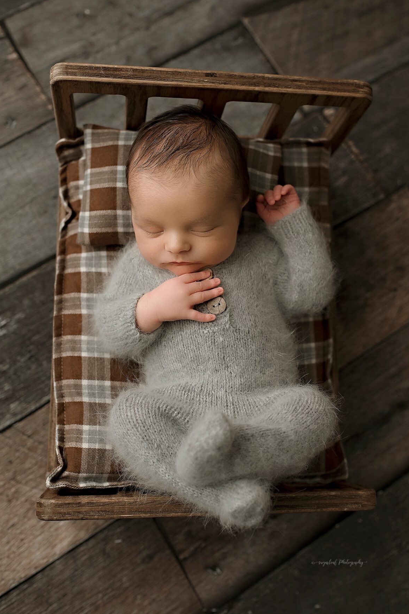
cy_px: 309
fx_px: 613
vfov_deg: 53.1
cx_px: 203
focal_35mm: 36
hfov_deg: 36.9
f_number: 2.8
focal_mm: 35
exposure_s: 1/200
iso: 100
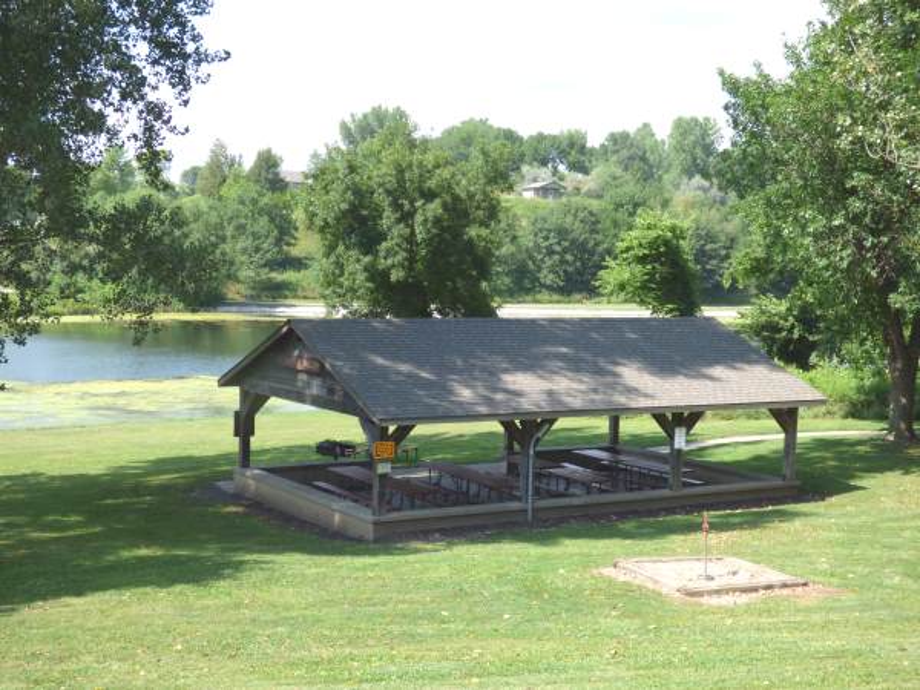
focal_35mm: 53
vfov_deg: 27.5
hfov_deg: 36.2
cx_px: 460
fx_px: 1409
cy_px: 345
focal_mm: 9.51
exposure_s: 1/320
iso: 100
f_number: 3.9
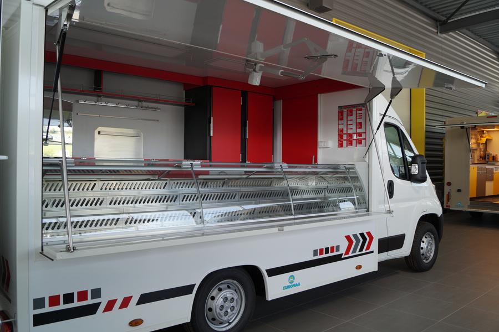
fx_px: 416
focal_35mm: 30
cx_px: 250
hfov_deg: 61.9
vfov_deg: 43.6
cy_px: 166
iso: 250
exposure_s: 1/160
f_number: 4
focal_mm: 20
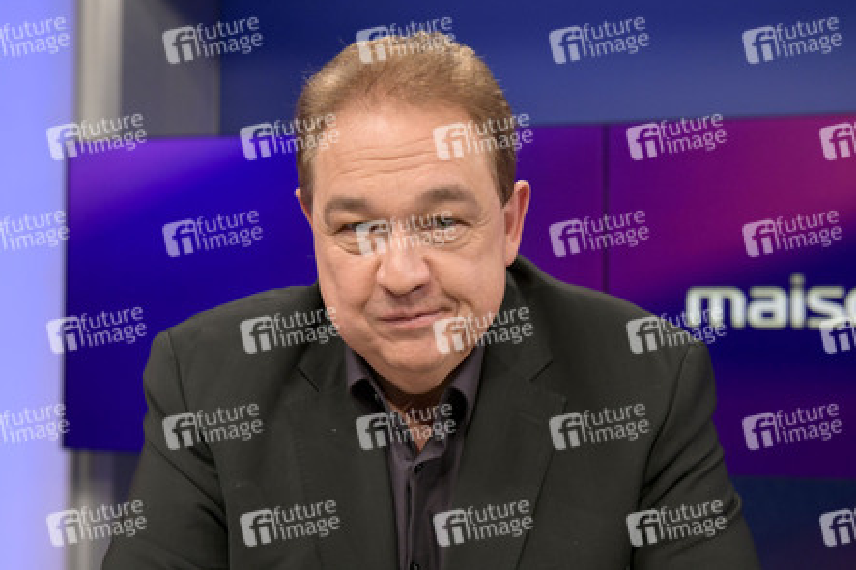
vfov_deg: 24.2
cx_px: 432
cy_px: 282
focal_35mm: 56
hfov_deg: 35.7
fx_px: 1331
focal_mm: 55
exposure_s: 1/200
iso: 1600
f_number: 5.6
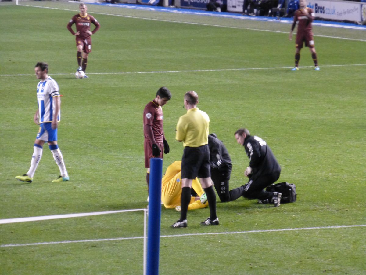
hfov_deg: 6.9
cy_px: 138
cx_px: 183
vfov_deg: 5.1
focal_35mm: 289
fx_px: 3056
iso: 800
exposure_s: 1/20
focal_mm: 51.5
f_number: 5.9
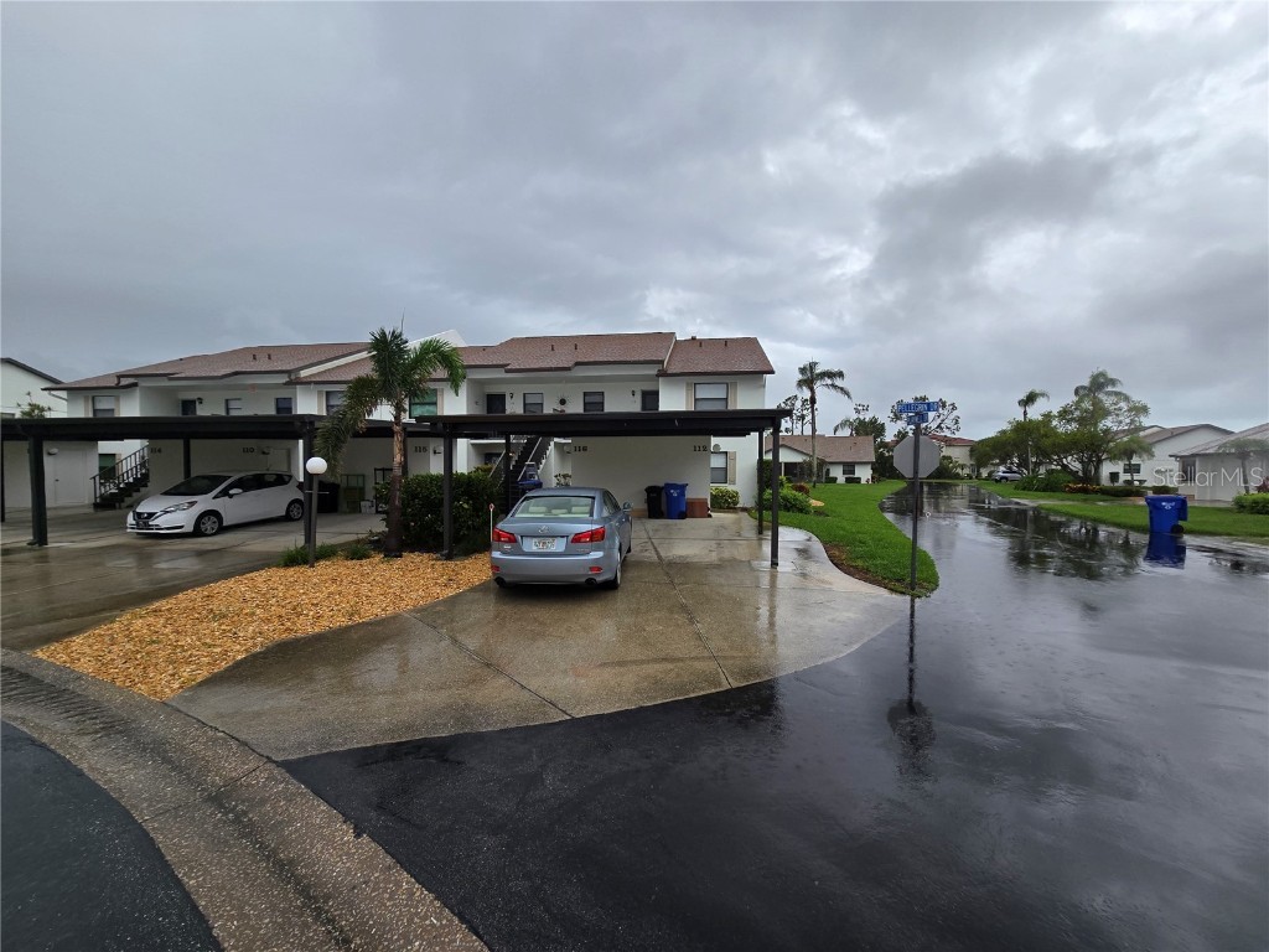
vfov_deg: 89.9
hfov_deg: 106.2
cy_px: 476
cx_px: 634
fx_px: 477
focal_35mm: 13
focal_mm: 2.2
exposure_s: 1/887
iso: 50
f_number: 2.2
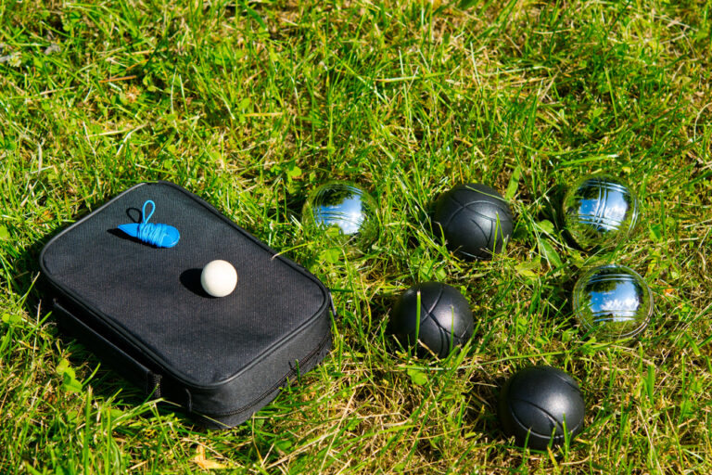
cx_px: 356
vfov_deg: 15.2
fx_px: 1780
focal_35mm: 90
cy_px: 238
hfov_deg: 22.6
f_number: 5.6
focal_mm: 60
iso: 100
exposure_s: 1/400
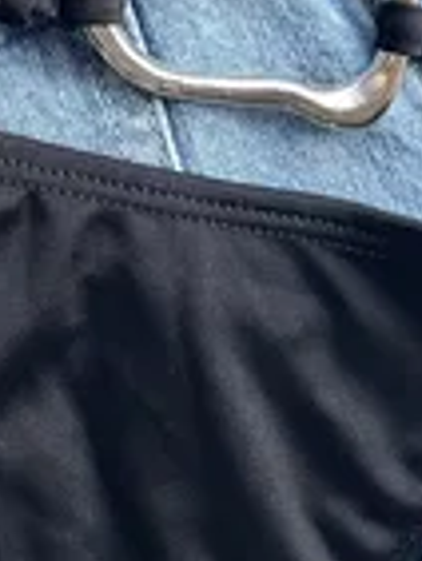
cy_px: -237
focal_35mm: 98
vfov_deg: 18.2
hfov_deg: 14.7
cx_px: -56
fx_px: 1591
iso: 125
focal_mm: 5.1
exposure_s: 1/60
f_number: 1.6
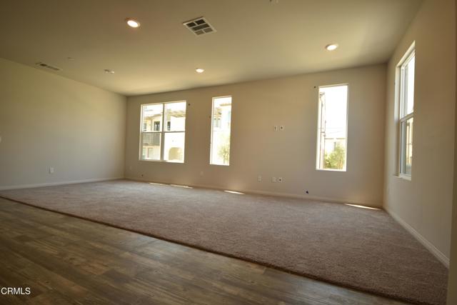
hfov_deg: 95.0
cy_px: 152
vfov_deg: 72.1
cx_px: 228
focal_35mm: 16
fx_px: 209
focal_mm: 11
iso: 100
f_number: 4.5
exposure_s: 1/40
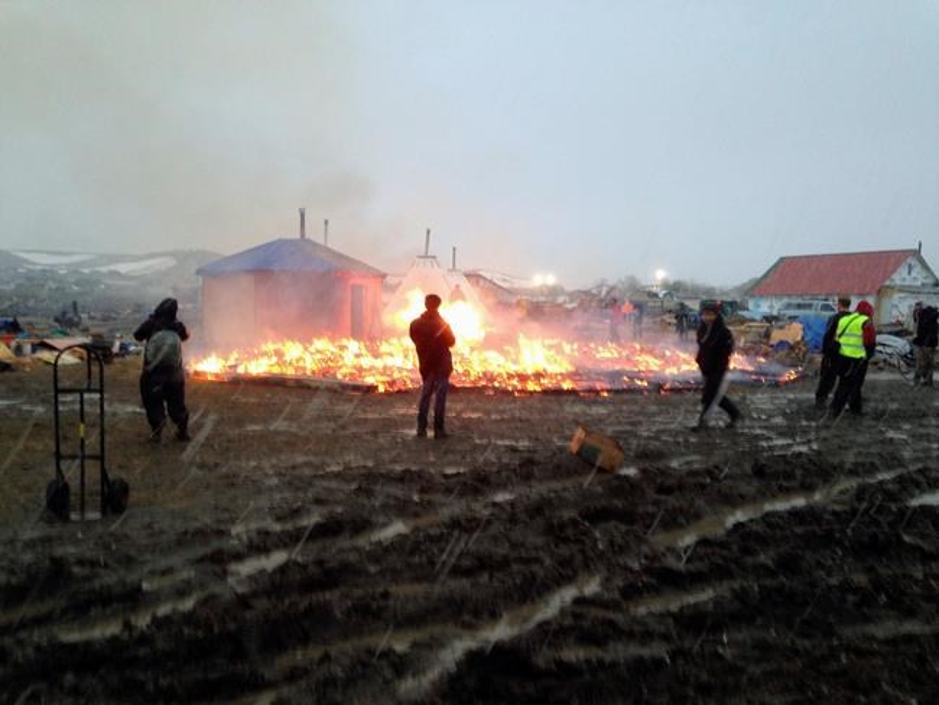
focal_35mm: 33
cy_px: 352
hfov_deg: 55.3
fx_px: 895
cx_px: 470
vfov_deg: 43.0
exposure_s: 1/20
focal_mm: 4.12
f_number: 2.4
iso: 100
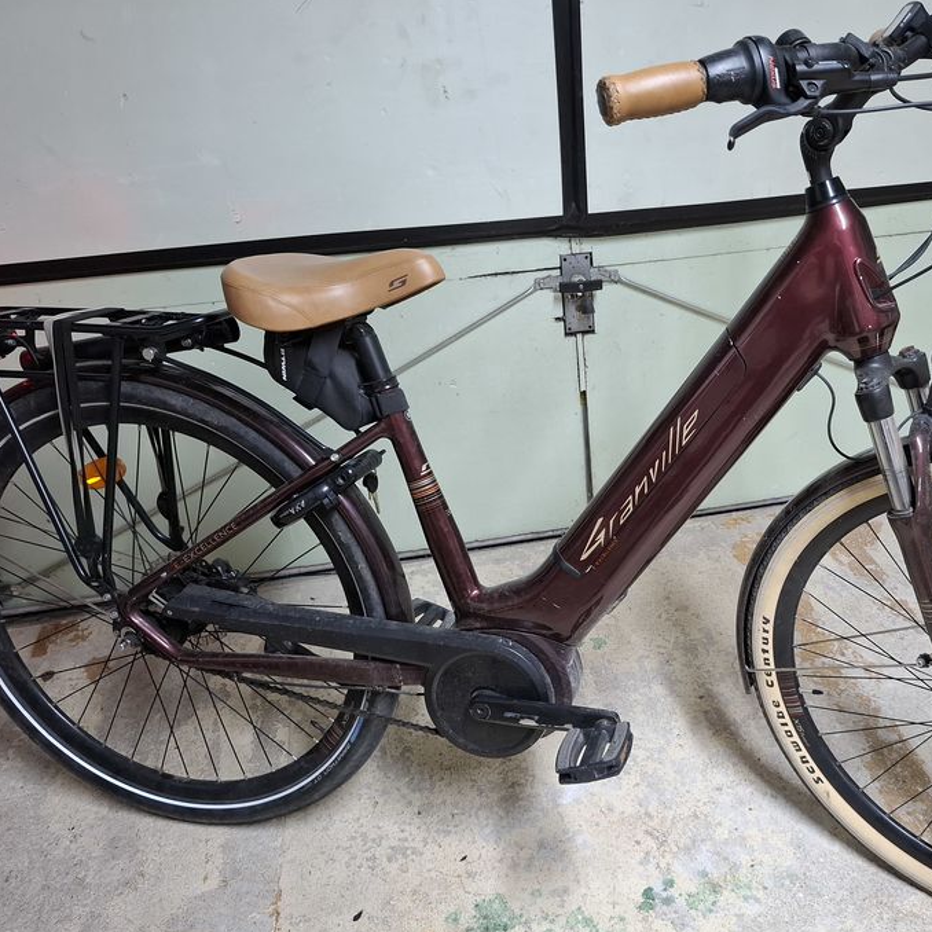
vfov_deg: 54.0
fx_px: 914
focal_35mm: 30
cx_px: 616
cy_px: 507
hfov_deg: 53.1
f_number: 1.8
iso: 400
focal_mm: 5.54
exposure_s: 1/33
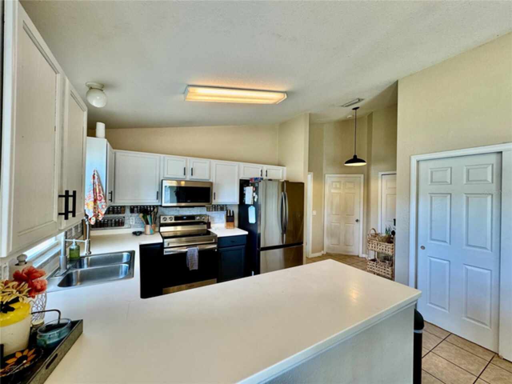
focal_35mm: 14
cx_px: 256
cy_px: 192
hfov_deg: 102.1
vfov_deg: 85.7
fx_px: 207
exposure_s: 1/120
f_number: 2.2
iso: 200
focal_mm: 2.22
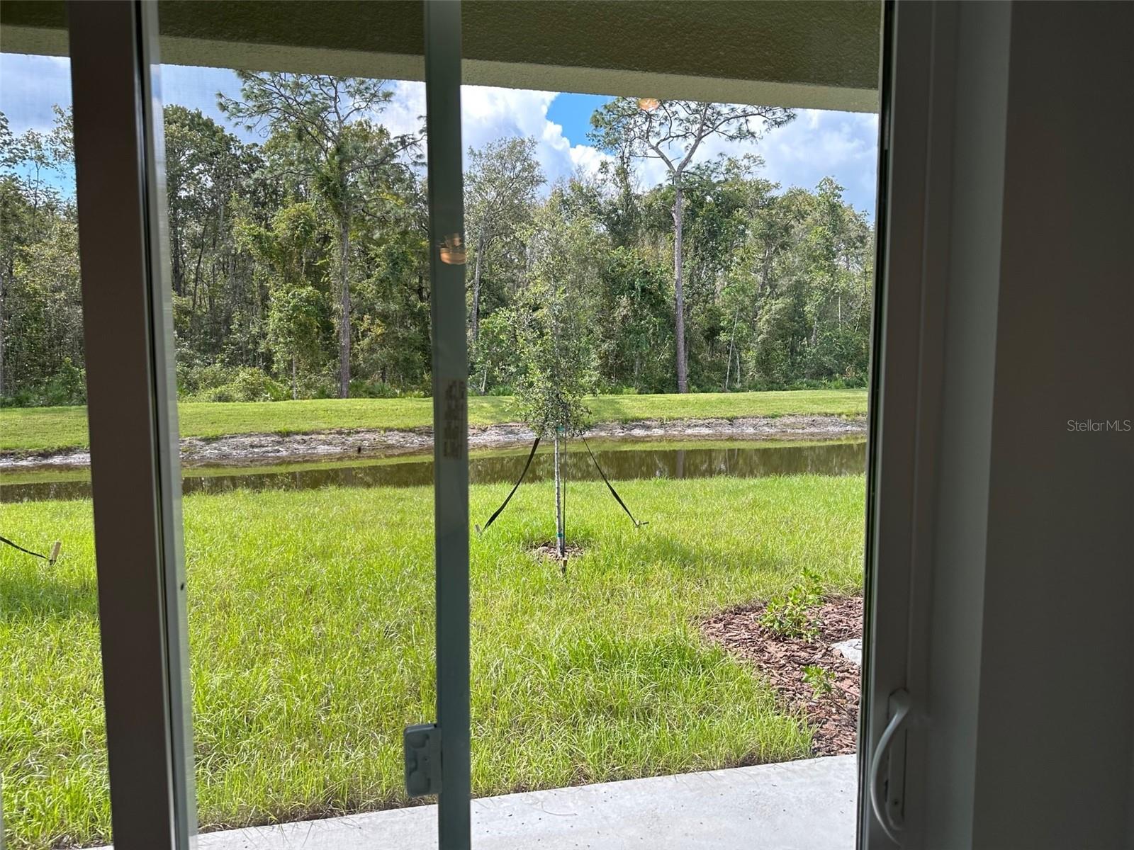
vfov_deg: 56.8
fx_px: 786
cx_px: 567
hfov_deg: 71.6
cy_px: 425
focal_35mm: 24
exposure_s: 1/836
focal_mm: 6.86
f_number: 1.78
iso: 80
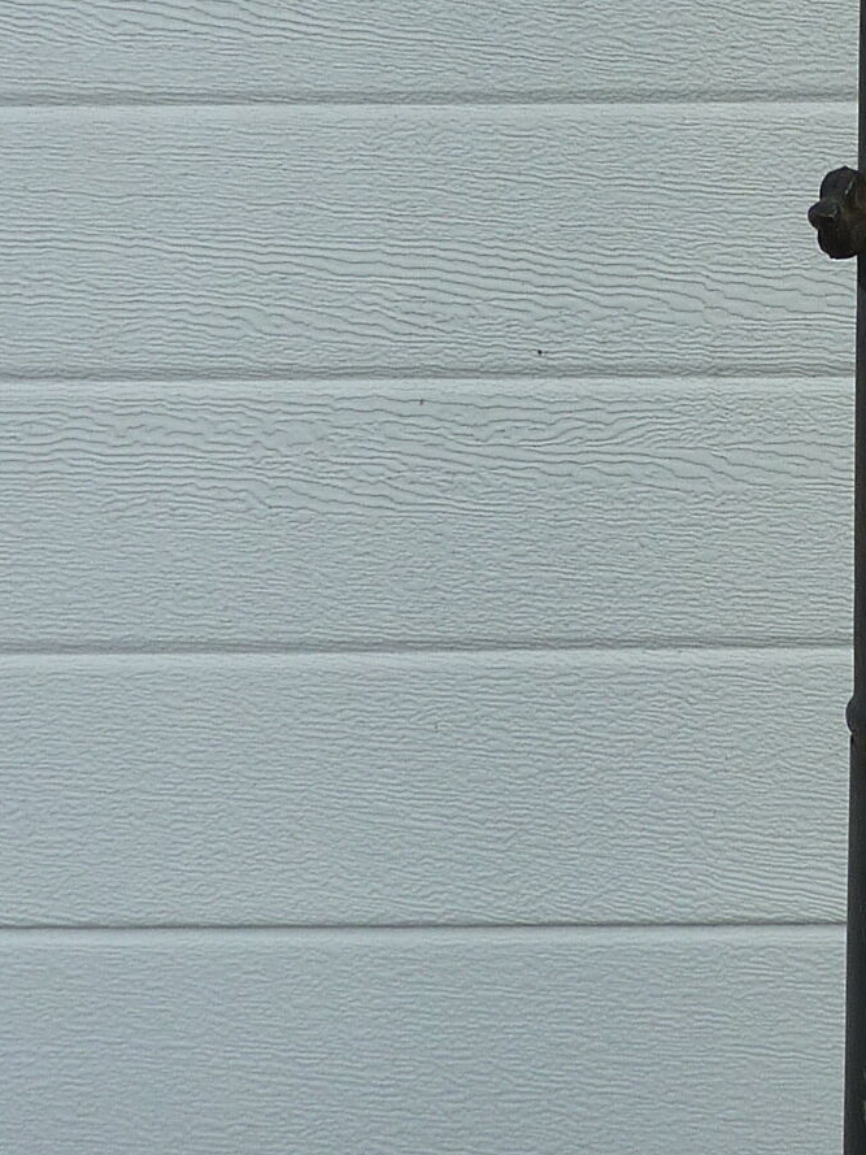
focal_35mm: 72
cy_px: 229
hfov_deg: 19.6
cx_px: 931
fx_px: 2401
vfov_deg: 26.5
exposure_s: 1/320
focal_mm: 4.1
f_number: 4
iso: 80
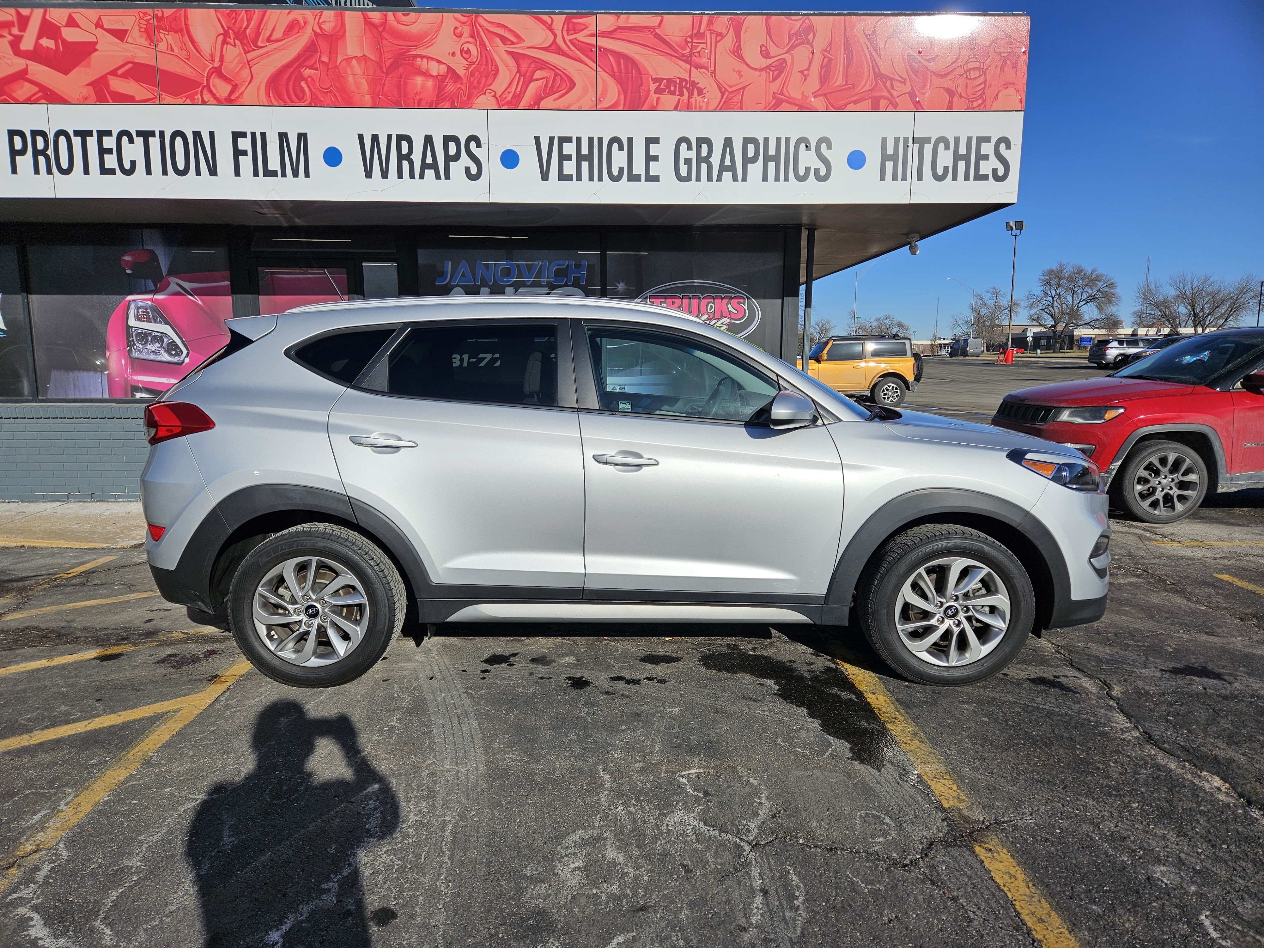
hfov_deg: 73.9
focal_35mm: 23
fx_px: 840
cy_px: 474
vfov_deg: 58.9
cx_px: 632
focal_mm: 5.4
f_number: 1.8
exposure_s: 1/4153
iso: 25
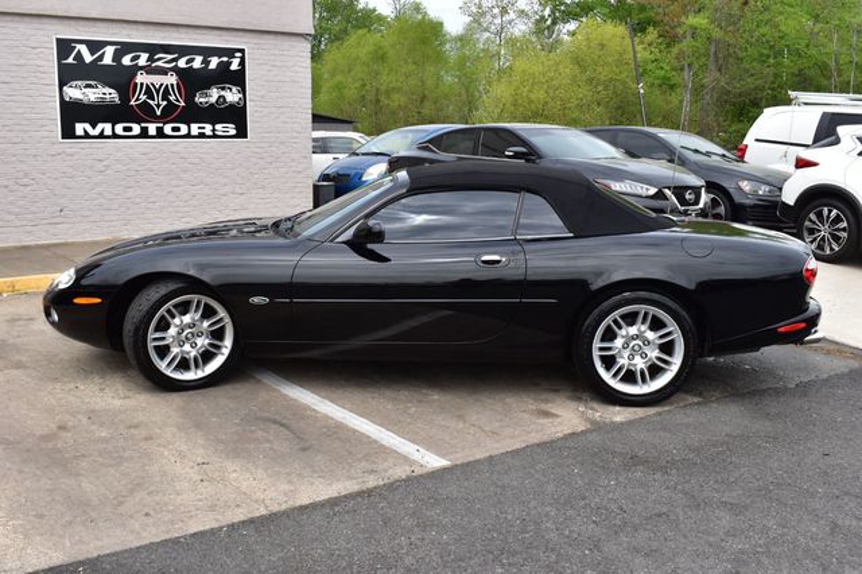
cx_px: 431
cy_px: 287
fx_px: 862
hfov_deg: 53.2
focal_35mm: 36
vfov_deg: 36.8
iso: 400
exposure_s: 1/400
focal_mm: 24
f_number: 11
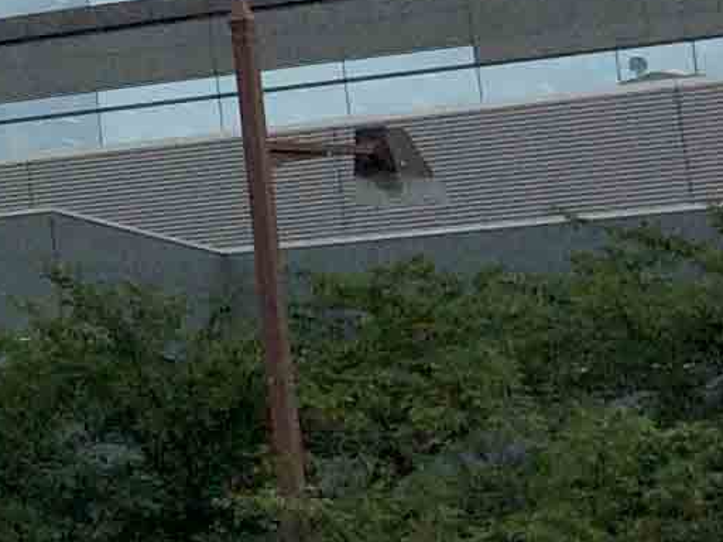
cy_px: -439
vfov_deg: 7.8
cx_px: -1056
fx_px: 3864
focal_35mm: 185
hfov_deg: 9.4
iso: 32
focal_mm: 4.15
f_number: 2.2
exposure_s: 1/2053
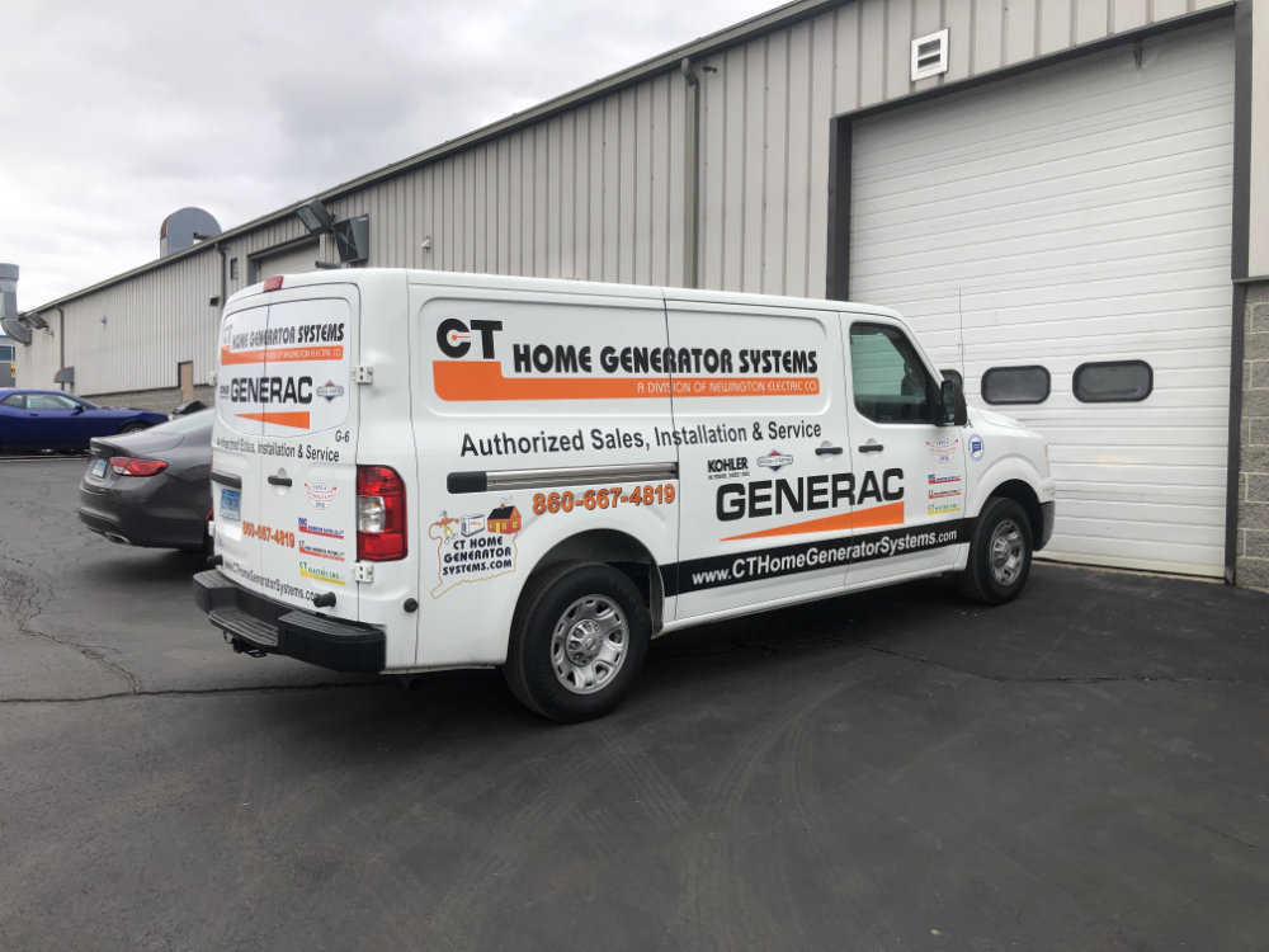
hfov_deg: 63.4
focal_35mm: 28
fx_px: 1026
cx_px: 634
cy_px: 476
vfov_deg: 49.7
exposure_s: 1/428
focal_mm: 4
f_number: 1.8
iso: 20
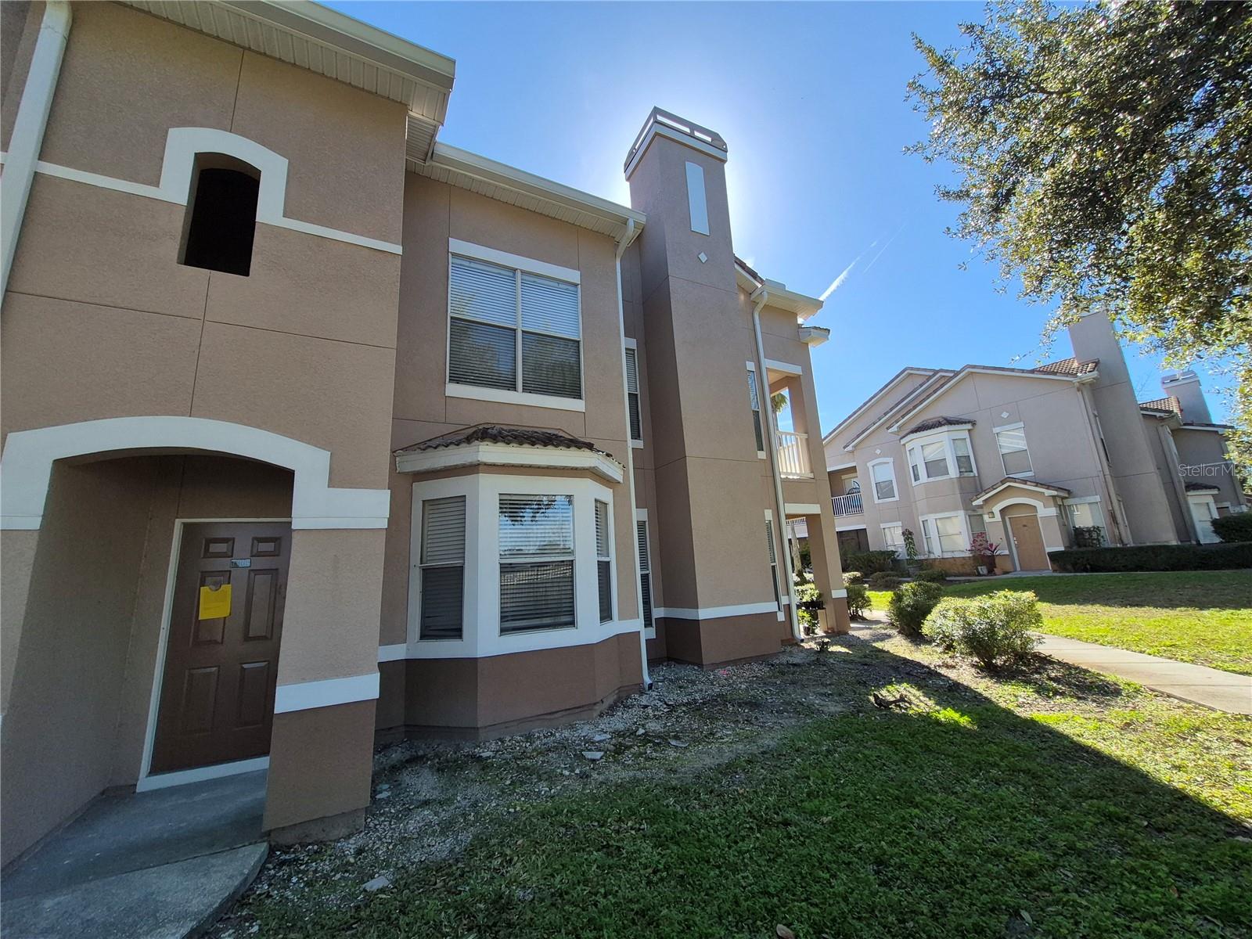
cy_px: 470
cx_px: 626
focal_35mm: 13
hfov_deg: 106.2
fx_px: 470
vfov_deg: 89.9
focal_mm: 1.74
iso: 50
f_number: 2.2
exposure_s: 1/882
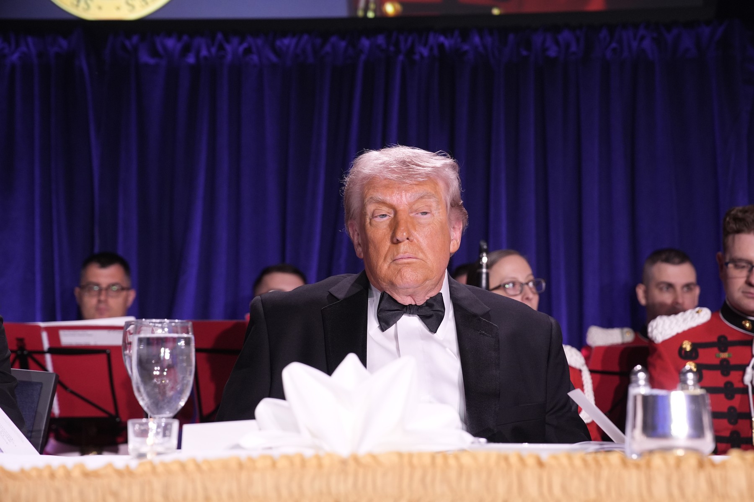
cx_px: 377
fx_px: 1466
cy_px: 251
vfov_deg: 19.4
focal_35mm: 70
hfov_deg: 28.9
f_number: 4.5
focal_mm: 70
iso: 2500
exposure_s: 1/250
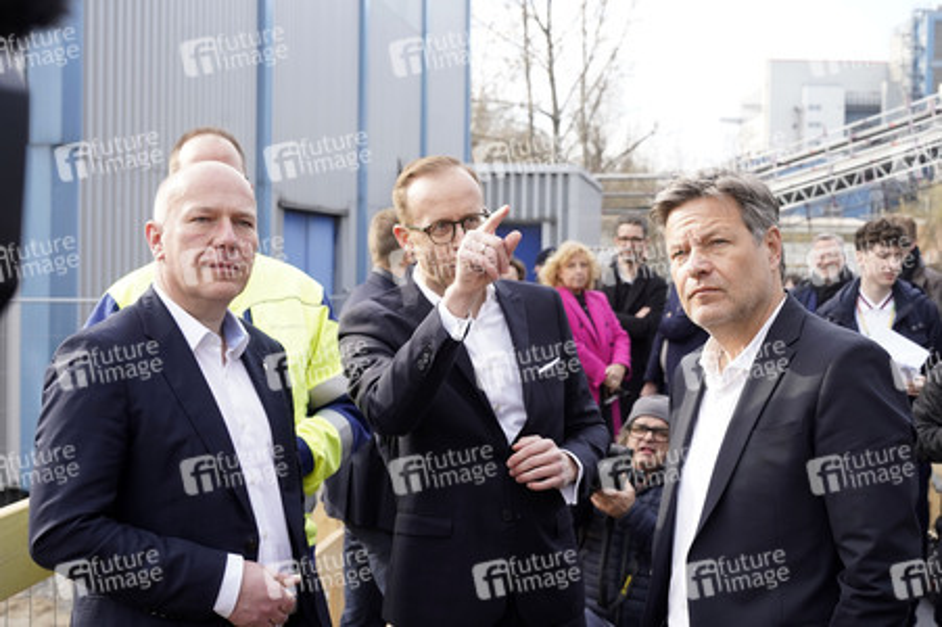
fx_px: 1177
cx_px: 471
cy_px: 314
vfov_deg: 29.8
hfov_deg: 43.6
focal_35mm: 45
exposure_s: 1/200
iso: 320
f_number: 6.3
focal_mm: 45
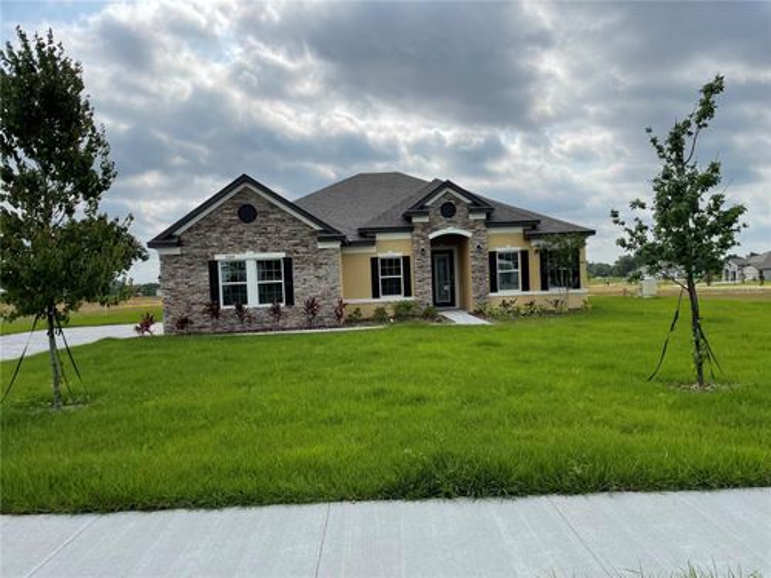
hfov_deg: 67.3
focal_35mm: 26
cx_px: 386
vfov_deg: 53.1
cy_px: 289
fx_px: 579
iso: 32
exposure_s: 1/6135
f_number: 1.6
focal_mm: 4.2
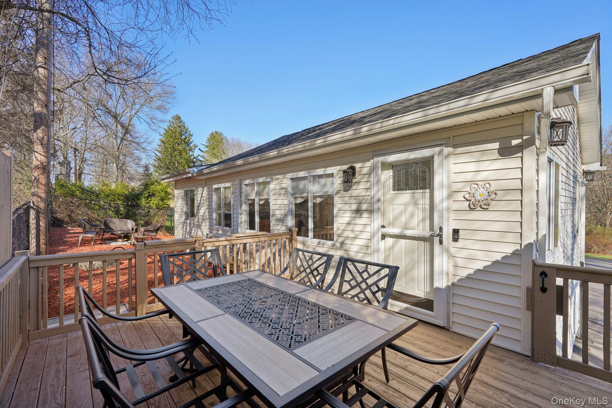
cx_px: 306
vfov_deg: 73.7
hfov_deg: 96.7
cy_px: 204
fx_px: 272
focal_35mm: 16
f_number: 8
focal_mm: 16
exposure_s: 1/160
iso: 100
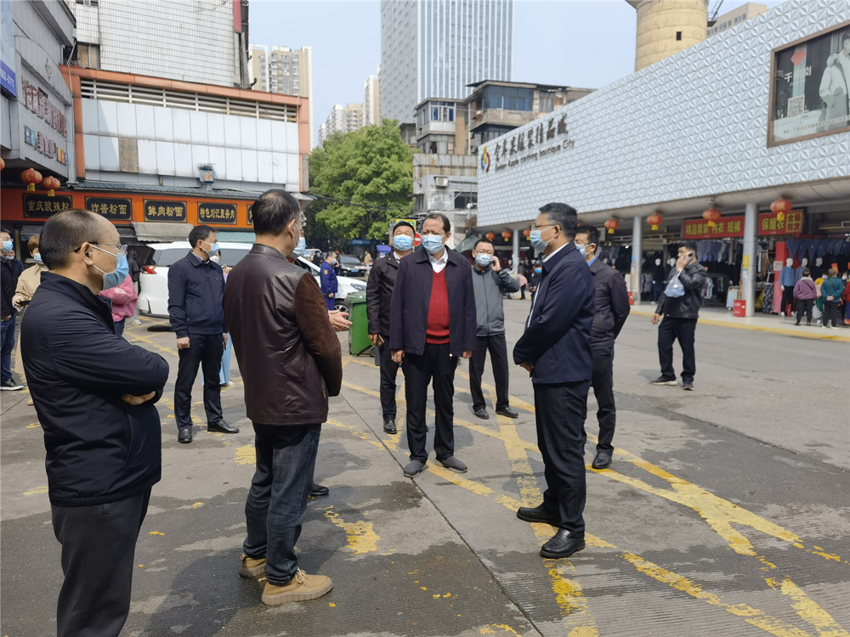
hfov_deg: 65.3
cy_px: 318
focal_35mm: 27
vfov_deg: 51.4
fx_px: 663
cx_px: 425
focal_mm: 6.67
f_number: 1.9
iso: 50
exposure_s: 1/2899
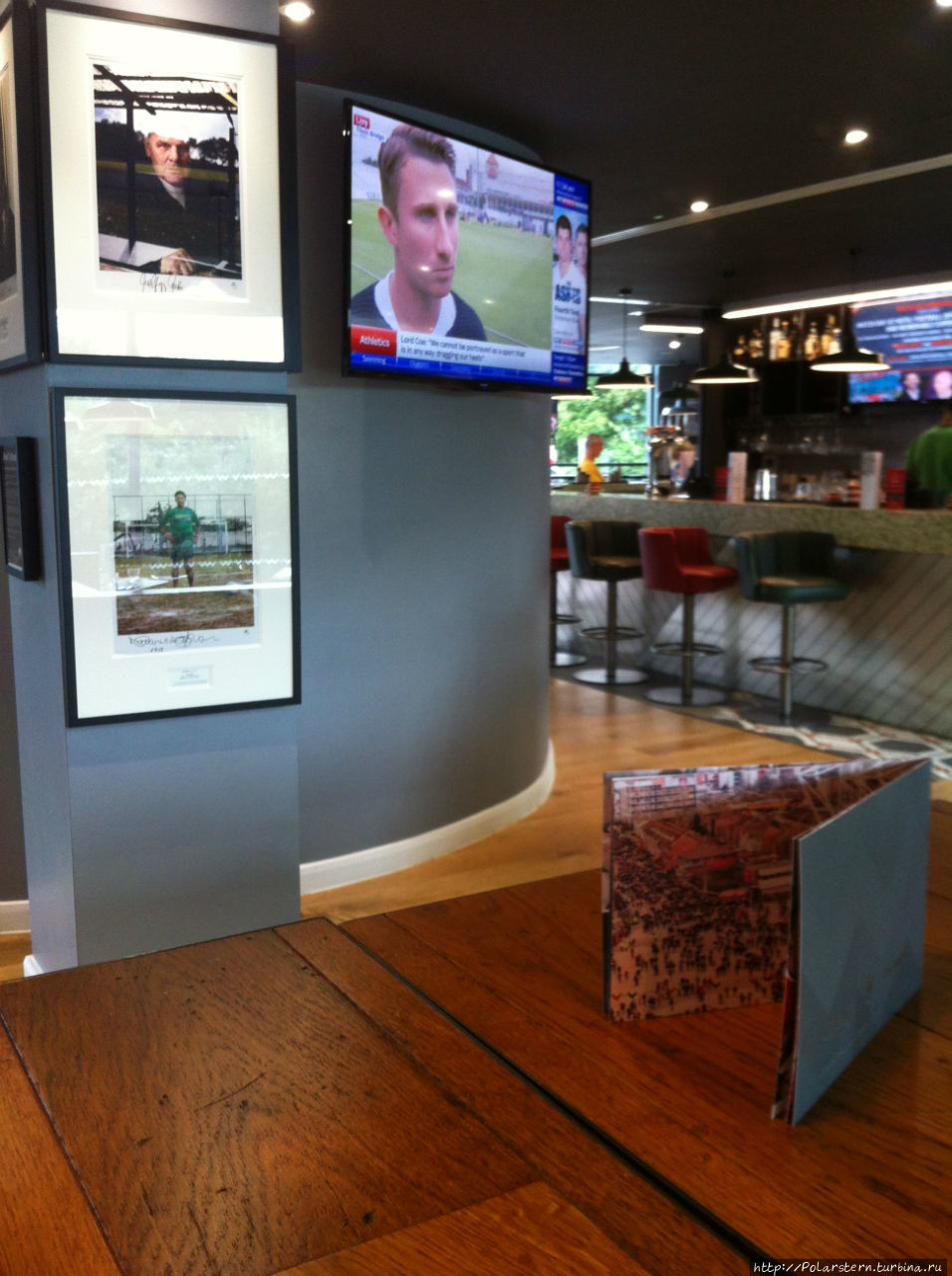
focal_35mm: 35
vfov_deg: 52.7
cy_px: 638
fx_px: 1287
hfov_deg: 40.6
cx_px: 476
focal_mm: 3.85
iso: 125
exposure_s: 1/15
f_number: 2.8
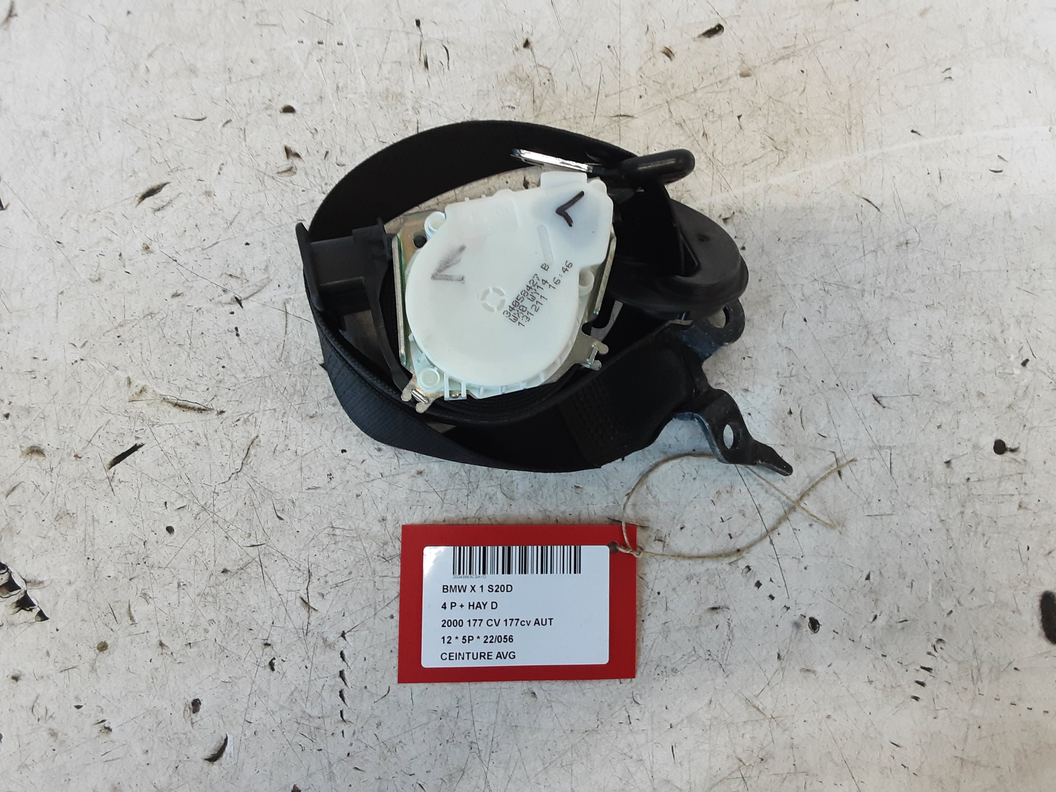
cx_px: 528
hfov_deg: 65.3
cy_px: 396
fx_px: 824
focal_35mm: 27
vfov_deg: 51.4
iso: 100
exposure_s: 1/50
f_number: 1.9
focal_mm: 2.91
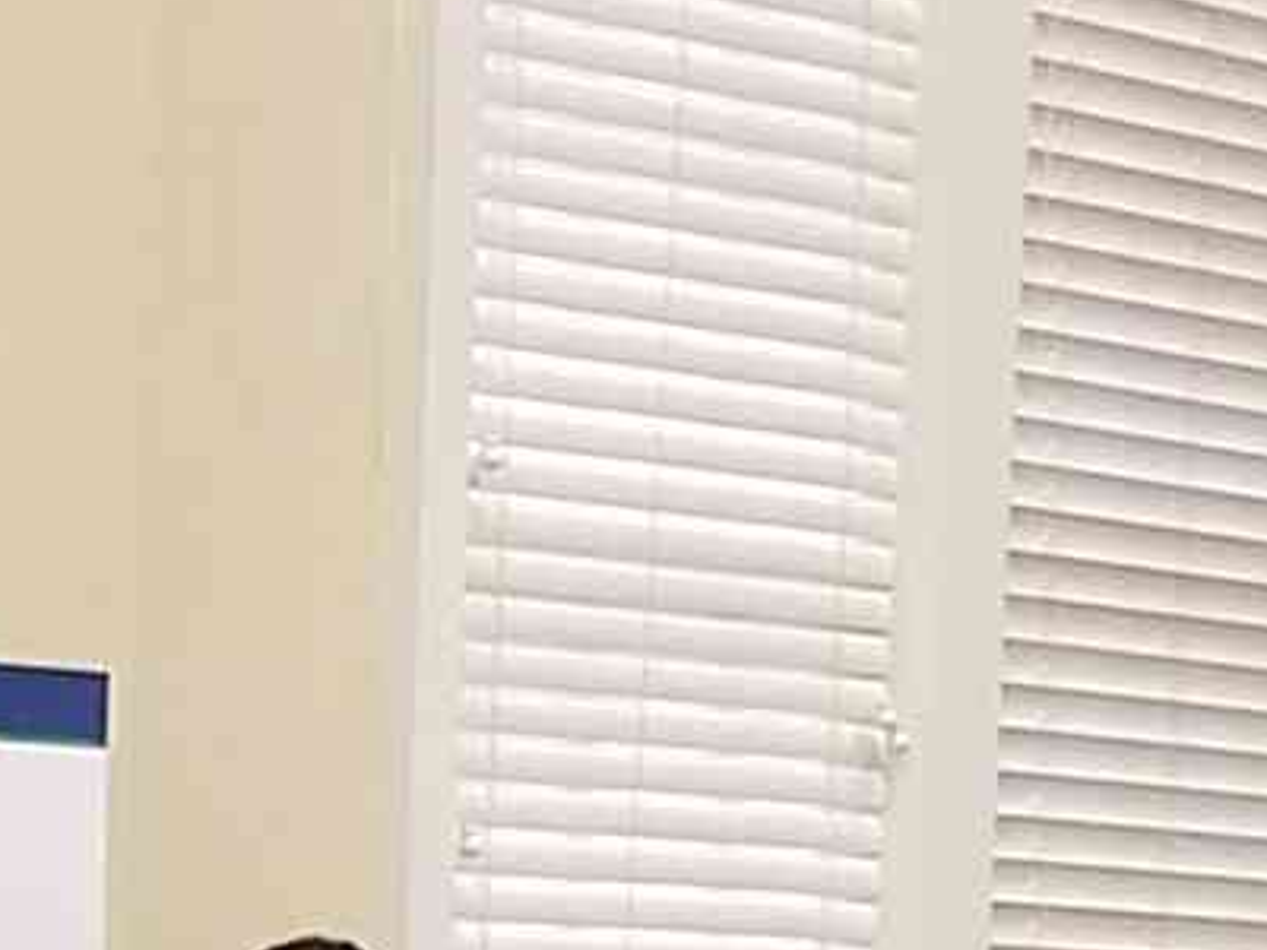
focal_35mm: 104
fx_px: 3807
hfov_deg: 18.1
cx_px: -193
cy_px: 1849
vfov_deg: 12.6
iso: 125
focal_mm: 4.2
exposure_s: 1/24
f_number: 1.7
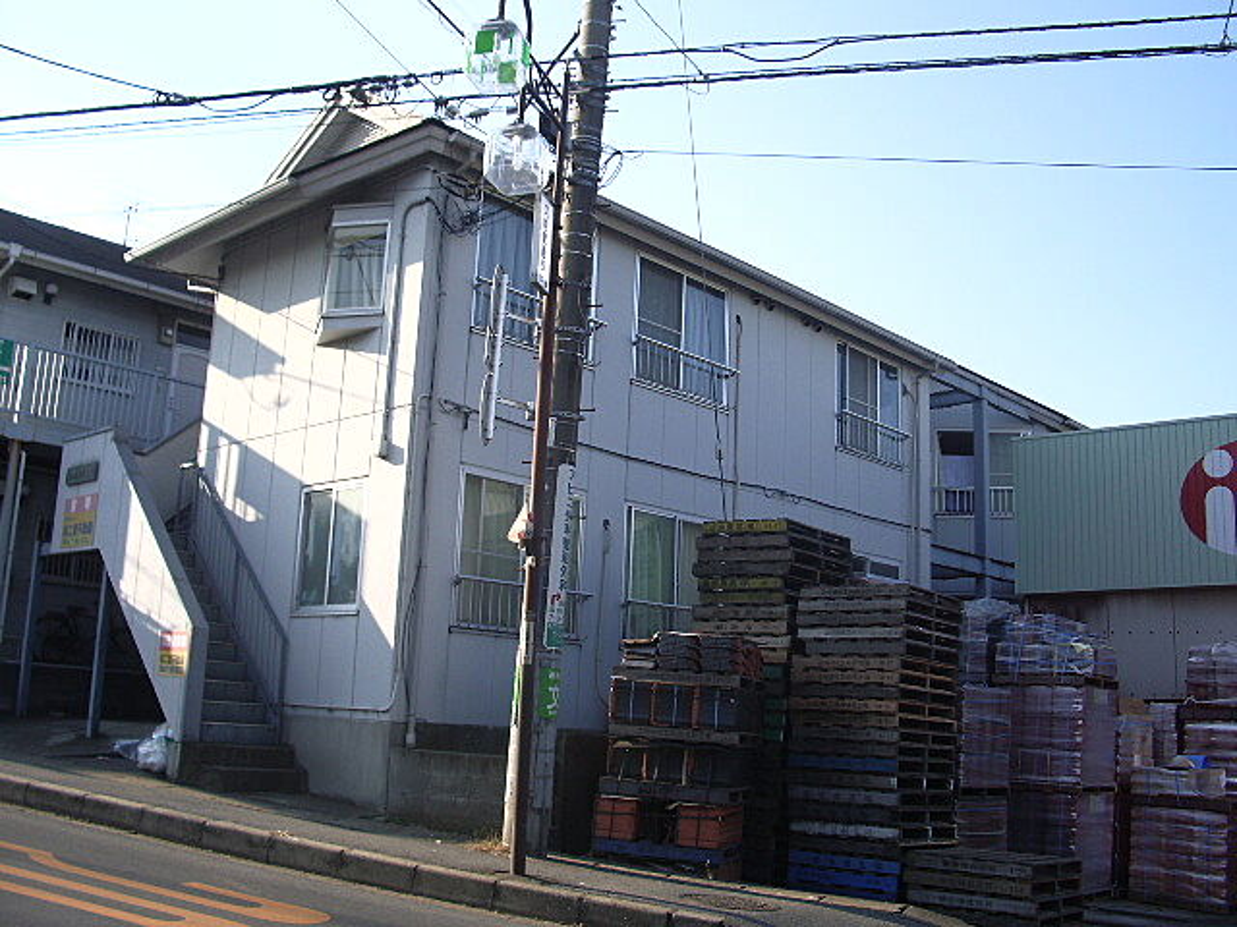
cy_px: 464
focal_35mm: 35
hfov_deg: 52.6
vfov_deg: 40.7
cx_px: 618
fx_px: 1251
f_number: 4.3
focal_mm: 5.8
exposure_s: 1/200
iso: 50
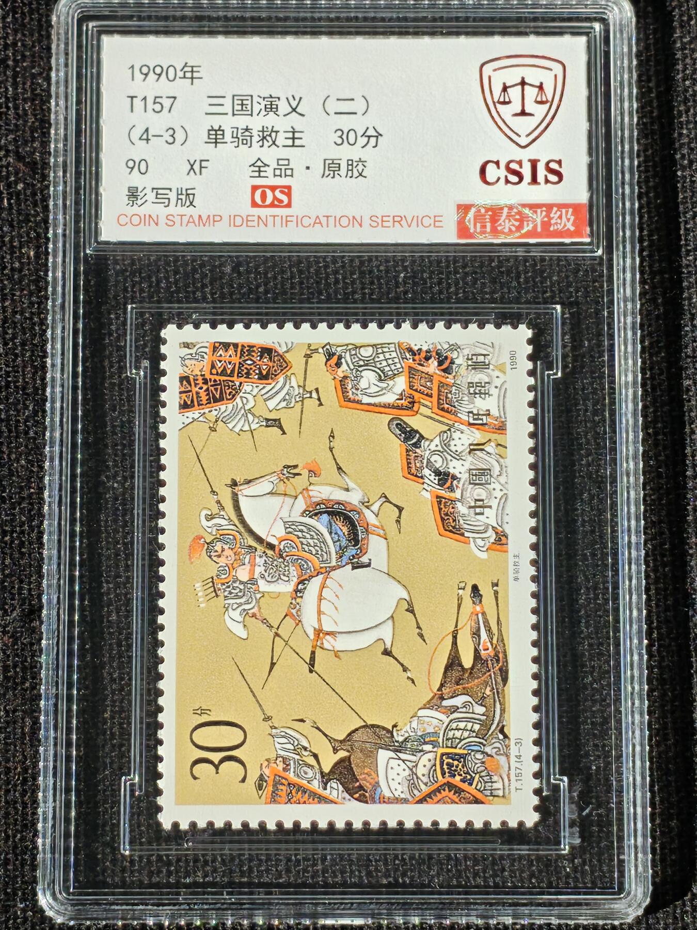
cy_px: 465
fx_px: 3087
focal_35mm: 115
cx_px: 348
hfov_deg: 12.9
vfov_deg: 17.1
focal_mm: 4.94
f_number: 1.5
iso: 50
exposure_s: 1/2847
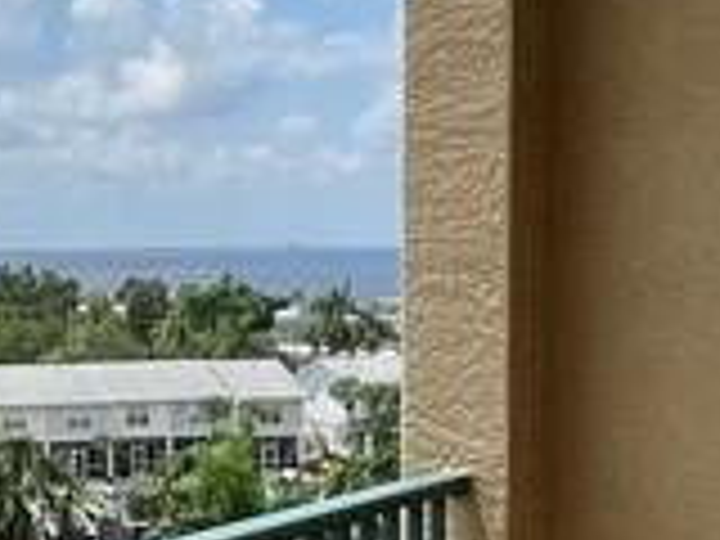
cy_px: 369
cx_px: -180
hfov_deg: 21.6
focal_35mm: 83
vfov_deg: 17.7
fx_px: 1726
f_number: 1.8
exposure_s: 1/2597
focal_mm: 1.57
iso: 32
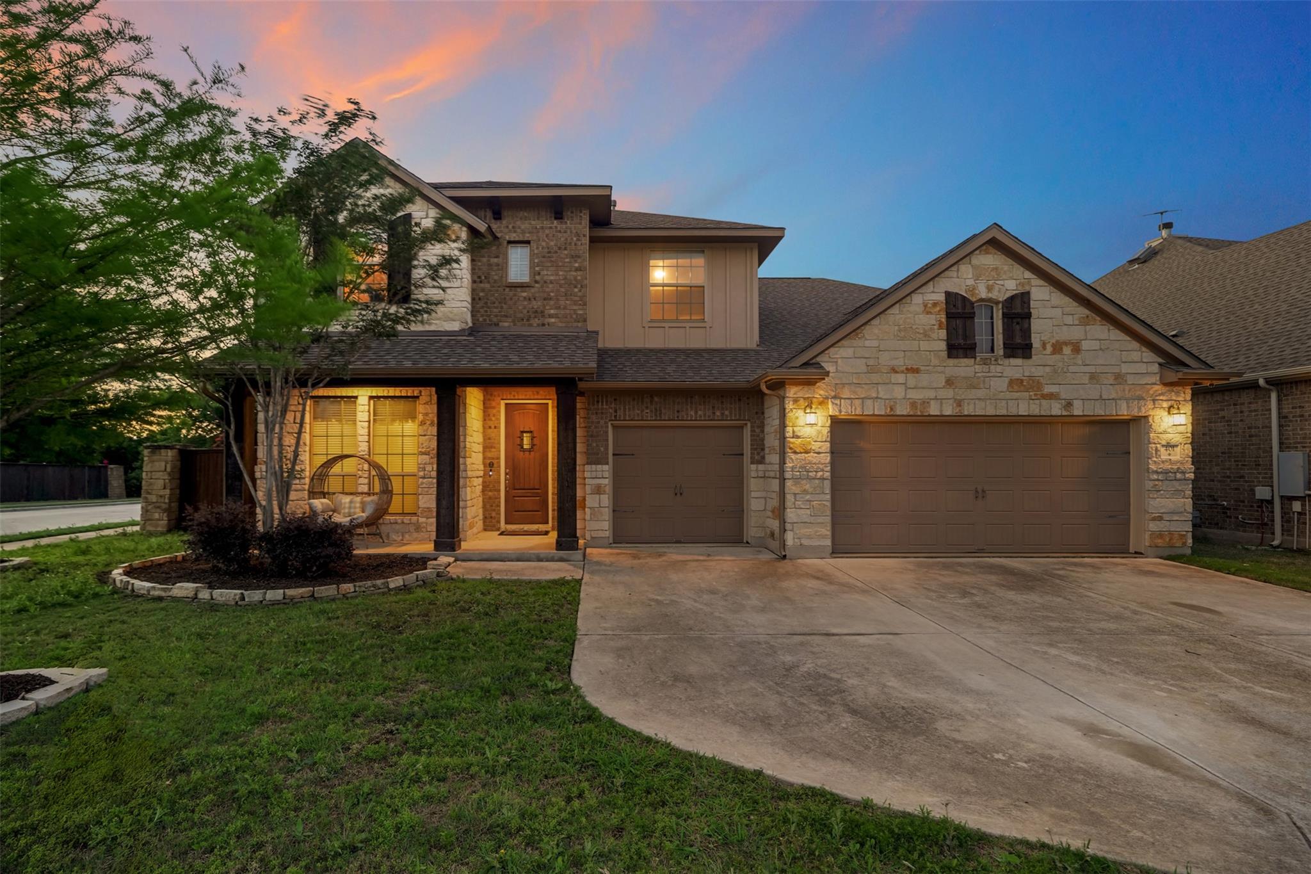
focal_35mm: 16
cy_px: 437
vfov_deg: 73.7
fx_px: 583
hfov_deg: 96.7
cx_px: 656
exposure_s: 1.6
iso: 640
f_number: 5.6
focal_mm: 16
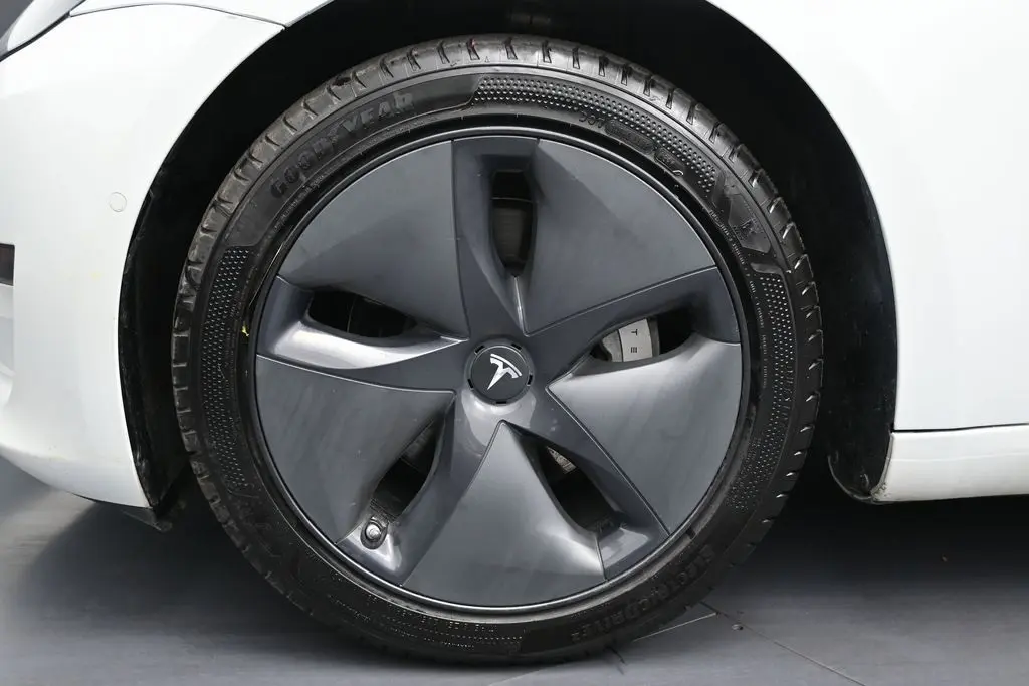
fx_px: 1072
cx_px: 514
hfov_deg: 51.3
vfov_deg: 35.5
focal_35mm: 38
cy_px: 343
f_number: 4.2
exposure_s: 1/125
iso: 560
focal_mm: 25
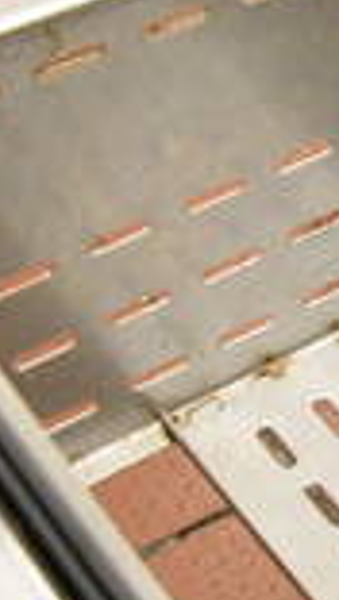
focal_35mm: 111
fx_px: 1770
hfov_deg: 8.7
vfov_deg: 19.3
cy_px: 304
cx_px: 1071
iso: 4500
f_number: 3.5
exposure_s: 1/125
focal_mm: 18
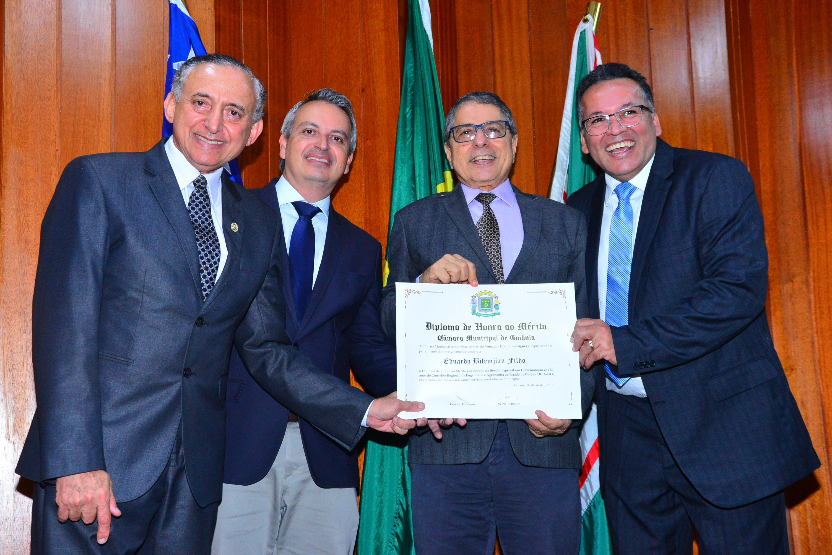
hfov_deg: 39.6
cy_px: 278
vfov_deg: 27.0
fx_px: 1156
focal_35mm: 50
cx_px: 416
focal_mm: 50
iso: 3200
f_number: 5.6
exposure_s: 1/125
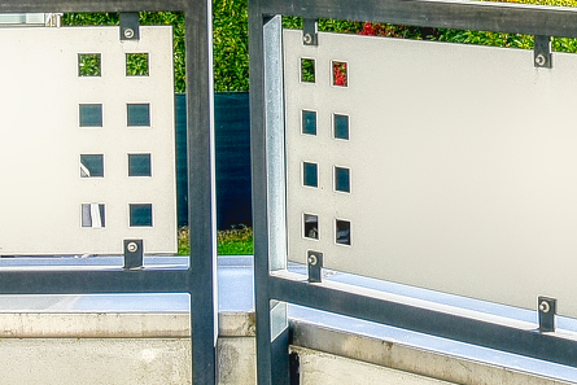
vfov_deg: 9.8
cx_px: 499
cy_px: -108
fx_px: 2212
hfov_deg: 14.7
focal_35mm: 138
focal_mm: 24
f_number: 18
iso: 250
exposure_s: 1/1250
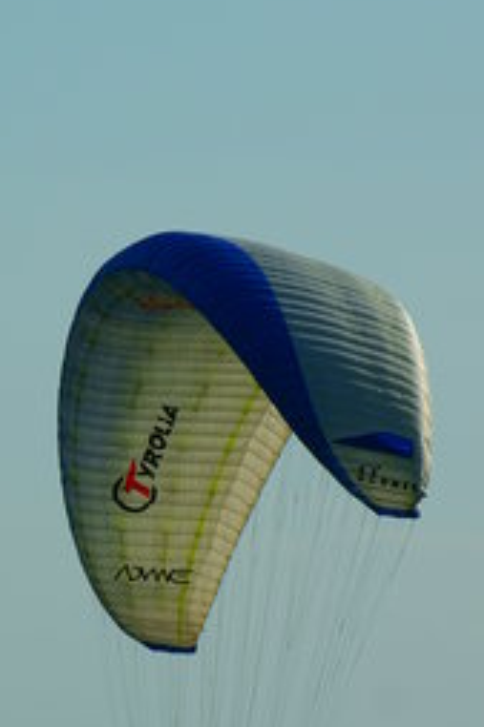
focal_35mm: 604
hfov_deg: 2.3
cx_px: -43
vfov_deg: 3.4
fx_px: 12196
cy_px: 412
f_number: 7.1
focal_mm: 160
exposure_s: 1/800
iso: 100
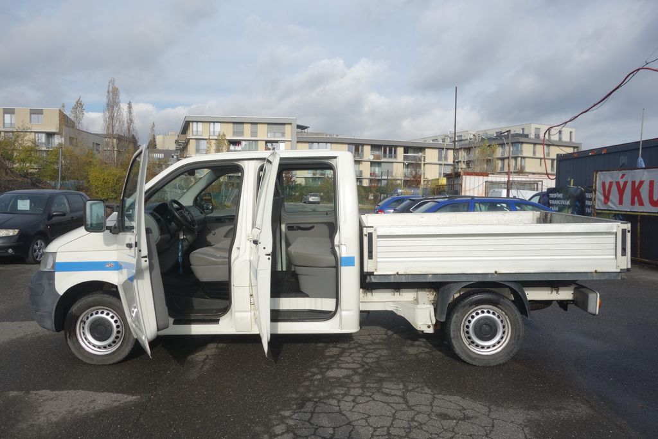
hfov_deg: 65.5
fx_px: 512
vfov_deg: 46.4
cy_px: 220
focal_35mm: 28
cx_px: 329
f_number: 5.6
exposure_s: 1/400
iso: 125
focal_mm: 10.4
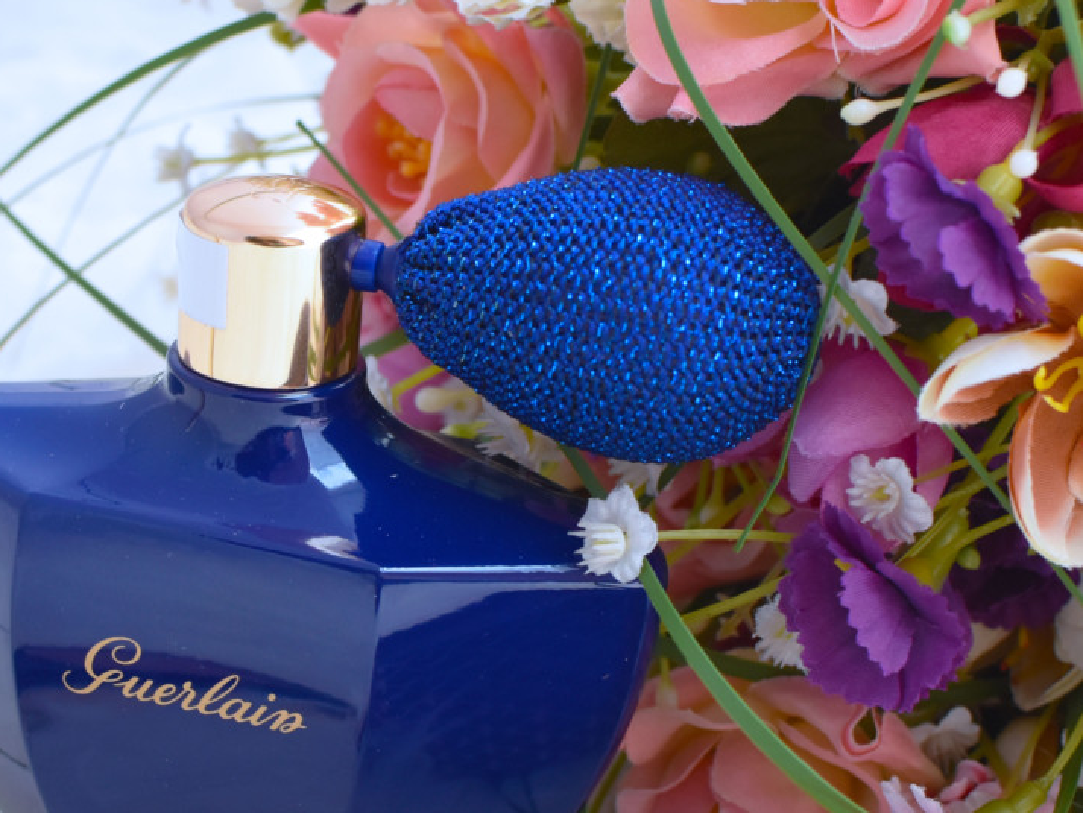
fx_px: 3191
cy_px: 573
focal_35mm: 102
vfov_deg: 14.5
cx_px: 336
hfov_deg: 19.2
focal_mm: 35
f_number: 6.3
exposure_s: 1/160
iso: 800
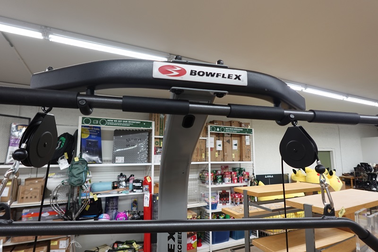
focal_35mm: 20
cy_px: 126
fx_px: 210
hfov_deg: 84.0
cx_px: 189
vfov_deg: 61.9
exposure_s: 1/80
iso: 125
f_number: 2
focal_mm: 7.6
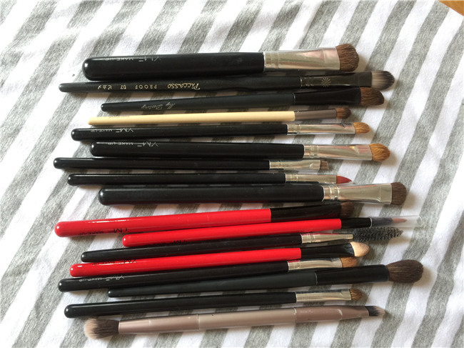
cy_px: 174
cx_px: 232
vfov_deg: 48.2
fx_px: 389
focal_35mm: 29
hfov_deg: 61.7
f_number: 2.2
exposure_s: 1/33
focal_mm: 4.15
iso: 32
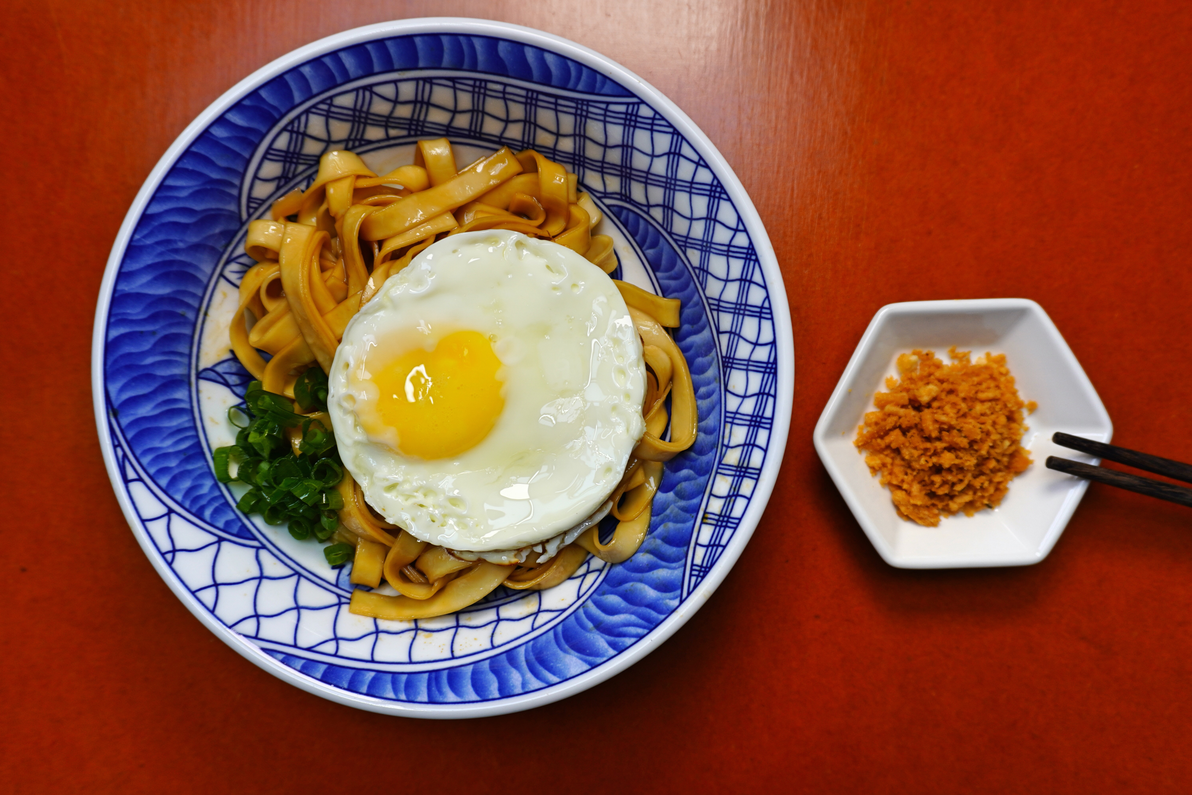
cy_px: 398
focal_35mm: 28
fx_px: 944
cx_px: 596
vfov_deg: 45.7
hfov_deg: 64.6
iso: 100
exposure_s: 1/60
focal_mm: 19
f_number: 4
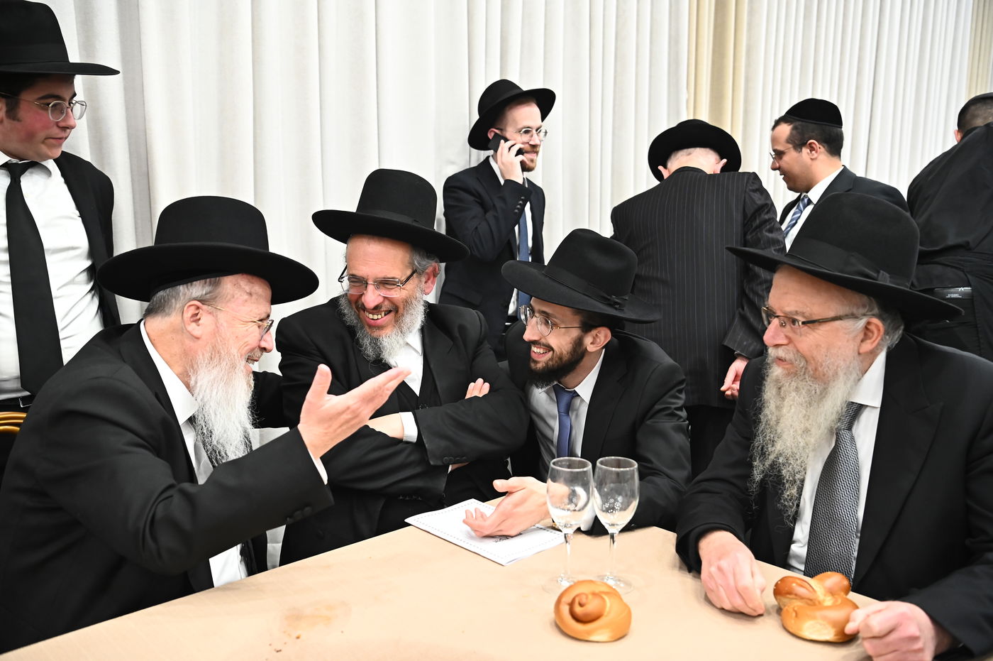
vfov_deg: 38.8
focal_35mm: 34
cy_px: 330
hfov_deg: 55.8
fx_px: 937
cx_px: 496
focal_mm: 34
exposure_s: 1/200
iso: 2500
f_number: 4
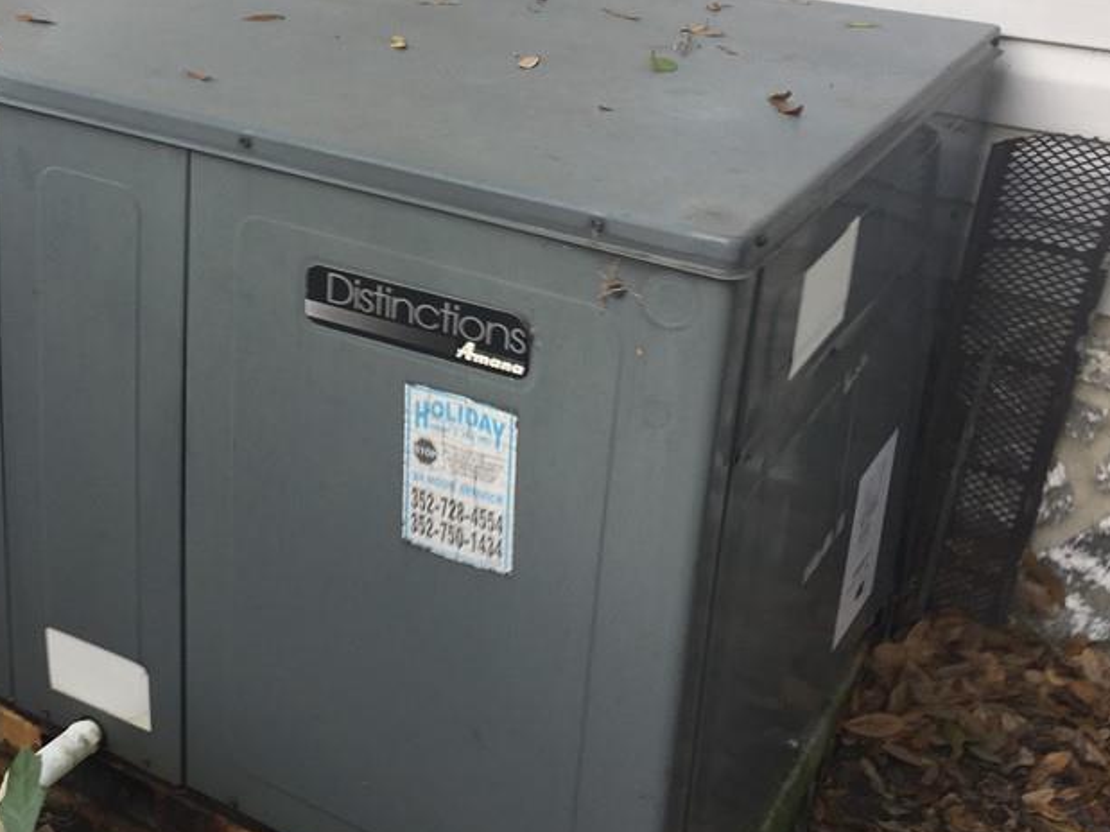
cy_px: 251
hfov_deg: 38.9
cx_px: 319
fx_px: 1539
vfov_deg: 29.9
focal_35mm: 48
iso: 32
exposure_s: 1/126
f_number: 2.2
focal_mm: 4.15
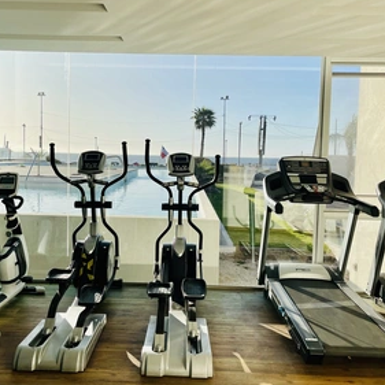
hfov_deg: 45.9
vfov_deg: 46.0
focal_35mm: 36
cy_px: 184
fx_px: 453
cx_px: 164
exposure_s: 1/5128
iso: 32
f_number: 1.6
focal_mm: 5.1
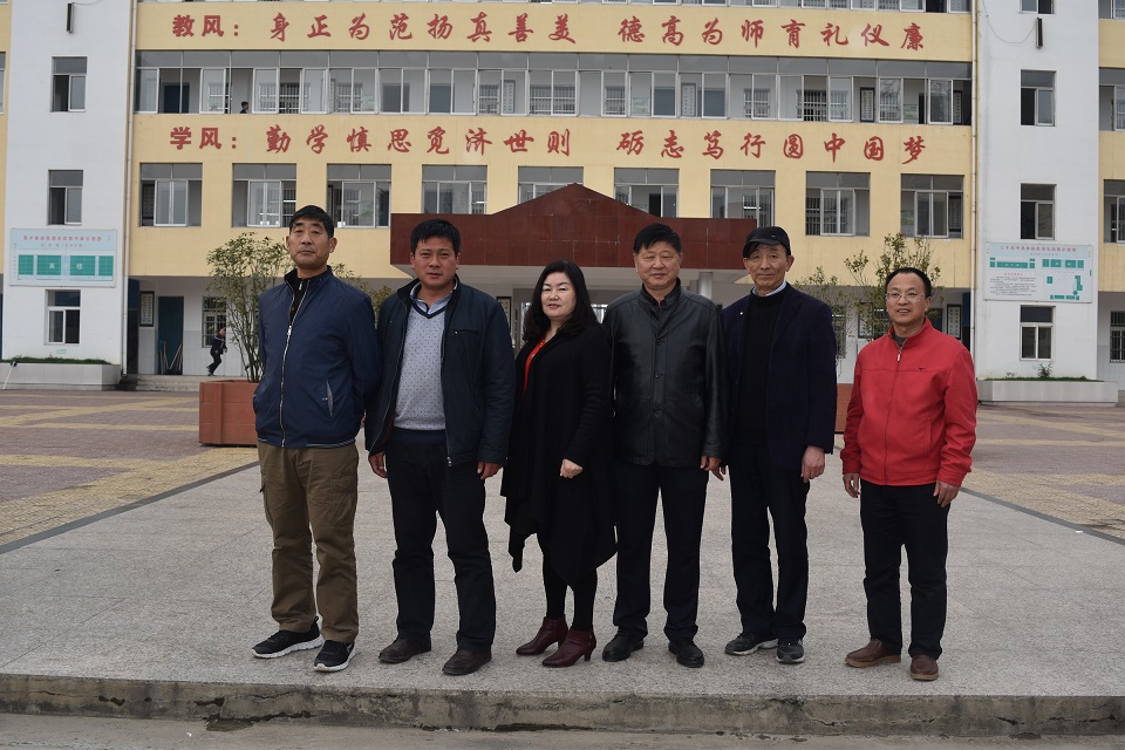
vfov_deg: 40.0
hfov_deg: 57.2
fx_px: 1031
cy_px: 375
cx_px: 562
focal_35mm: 33
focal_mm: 22
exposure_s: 1/160
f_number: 6.3
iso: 100
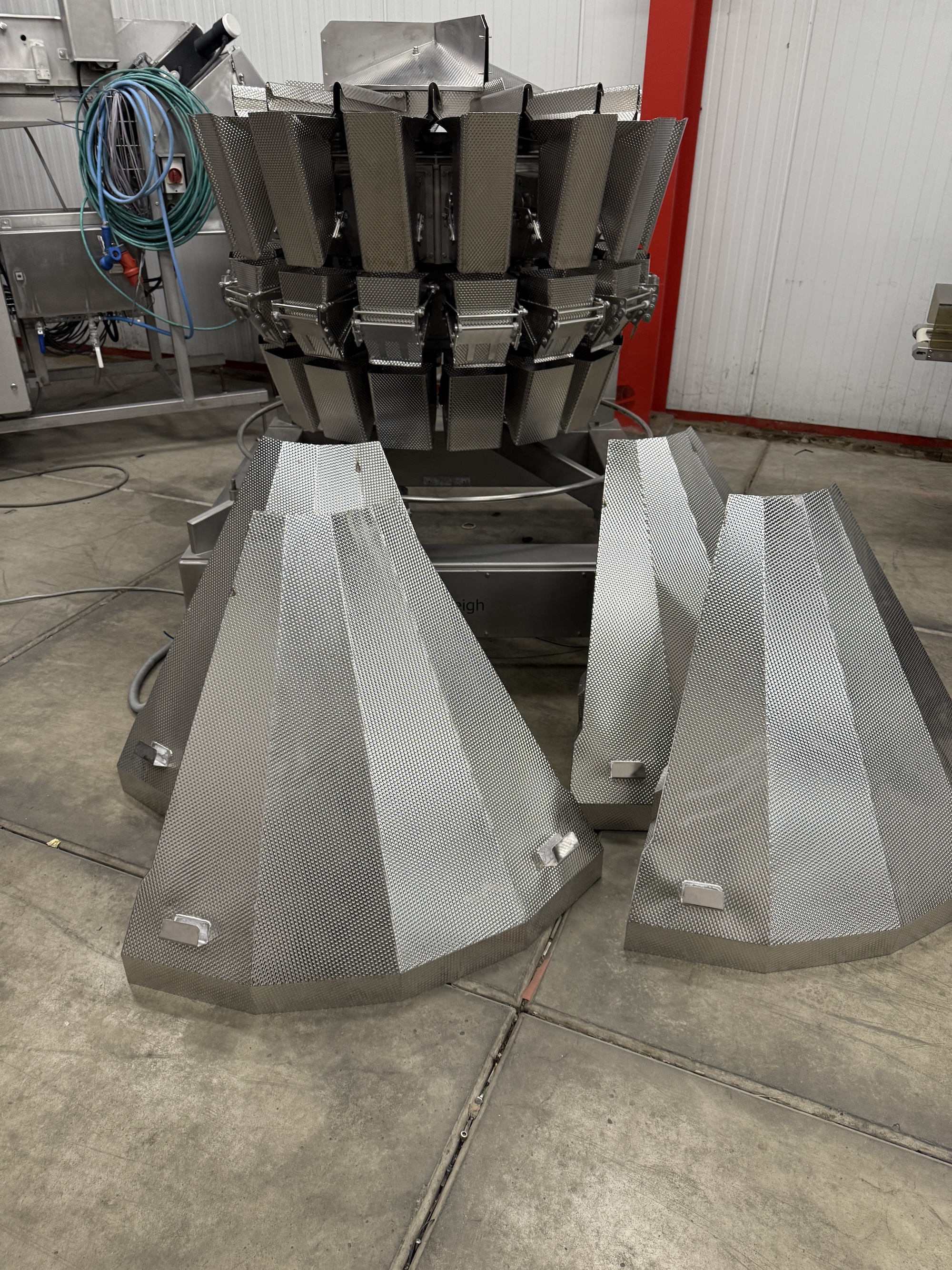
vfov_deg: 71.6
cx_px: 476
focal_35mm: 24
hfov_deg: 56.8
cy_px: 635
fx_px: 880
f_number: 1.78
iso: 160
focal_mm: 6.76
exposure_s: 1/50
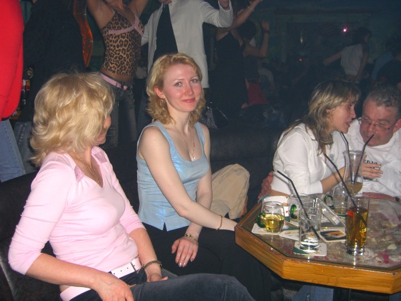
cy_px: 150
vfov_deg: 37.7
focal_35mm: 38
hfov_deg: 49.0
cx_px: 200
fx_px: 440
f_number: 2.8
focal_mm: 7.9
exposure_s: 1/60
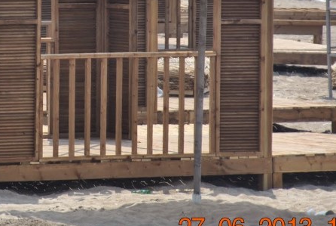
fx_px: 6133
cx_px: 43
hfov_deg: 3.1
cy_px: -19
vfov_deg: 2.1
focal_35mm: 656
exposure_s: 1/800
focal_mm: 170
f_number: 5.6
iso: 200
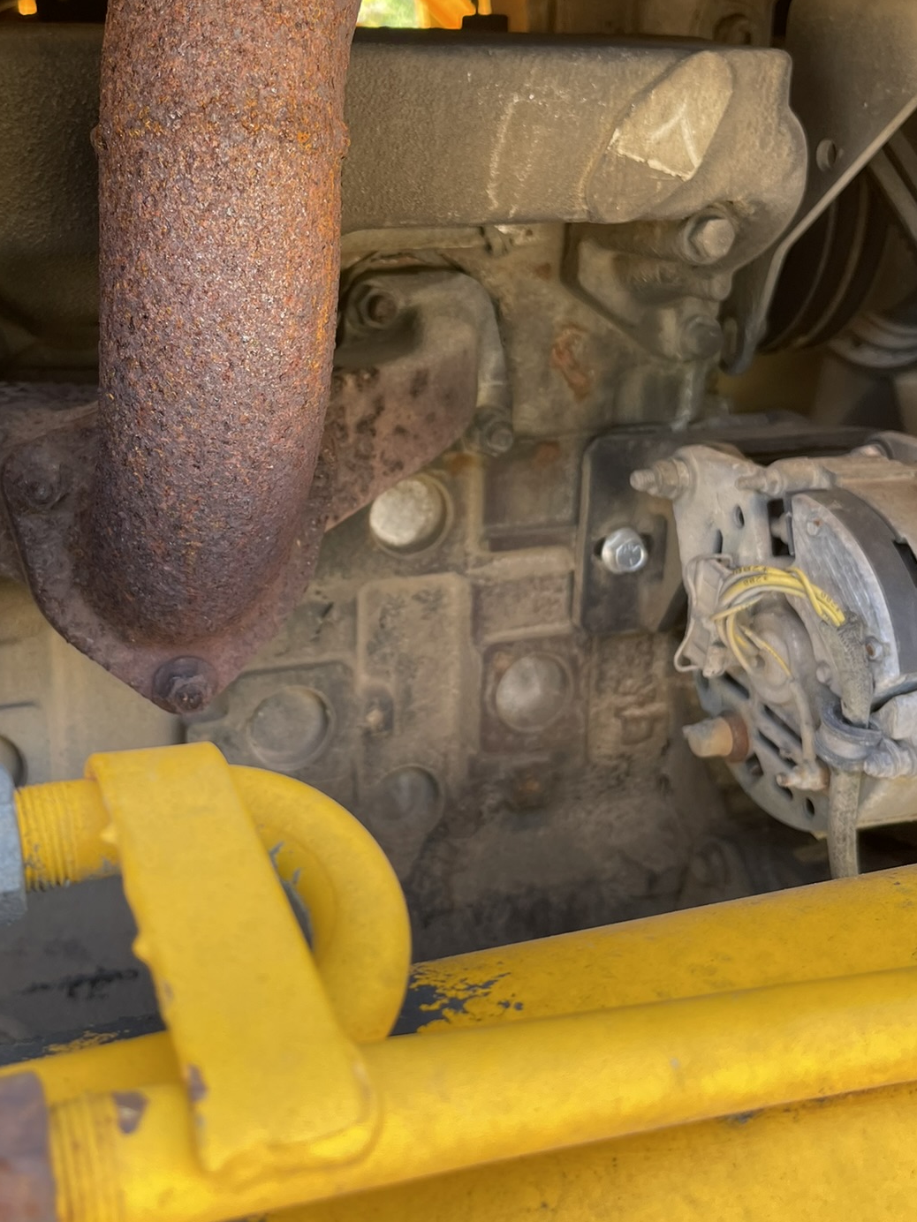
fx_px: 1307
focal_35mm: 37
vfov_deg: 49.7
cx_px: 357
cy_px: 471
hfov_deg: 38.5
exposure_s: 1/121
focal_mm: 5.1
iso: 40
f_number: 1.6
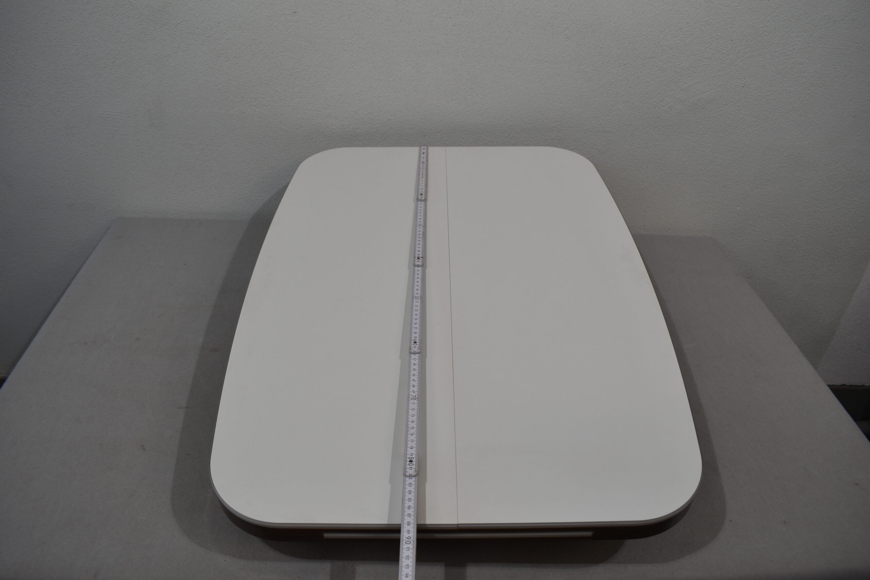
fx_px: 652
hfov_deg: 67.4
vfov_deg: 47.9
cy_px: 290
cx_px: 435
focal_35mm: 27
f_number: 5.6
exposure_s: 1/125
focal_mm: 18
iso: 200
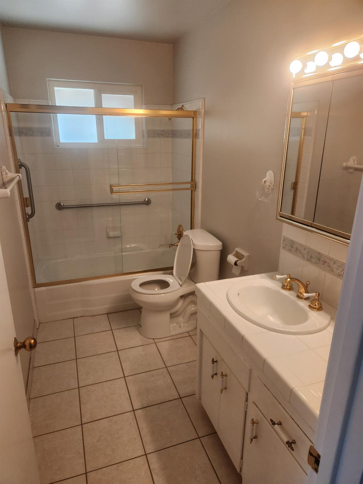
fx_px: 322
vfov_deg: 73.9
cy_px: 242
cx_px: 182
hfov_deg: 58.9
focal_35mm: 23
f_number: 1.8
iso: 200
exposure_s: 1/180
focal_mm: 5.4
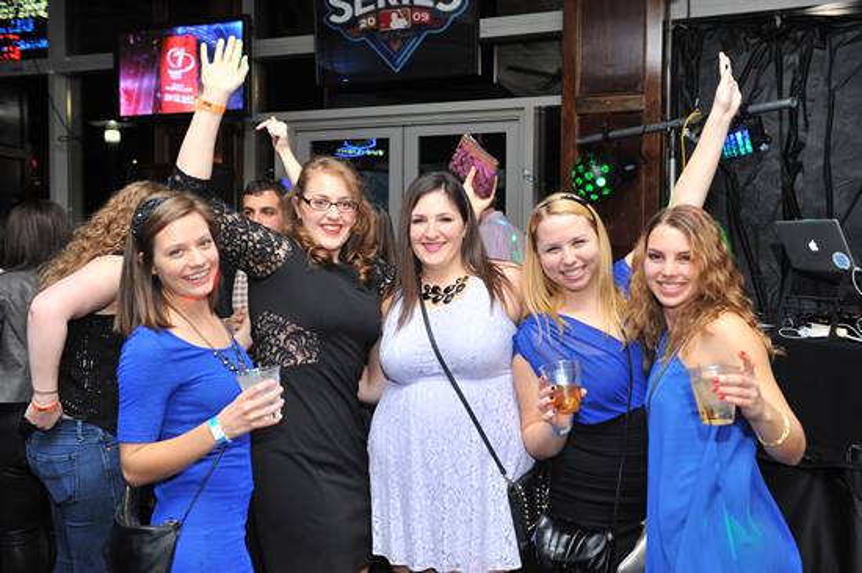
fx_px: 909
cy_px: 286
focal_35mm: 38
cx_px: 431
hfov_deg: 50.7
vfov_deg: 35.0
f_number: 4.5
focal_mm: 38
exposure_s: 1/100
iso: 1000
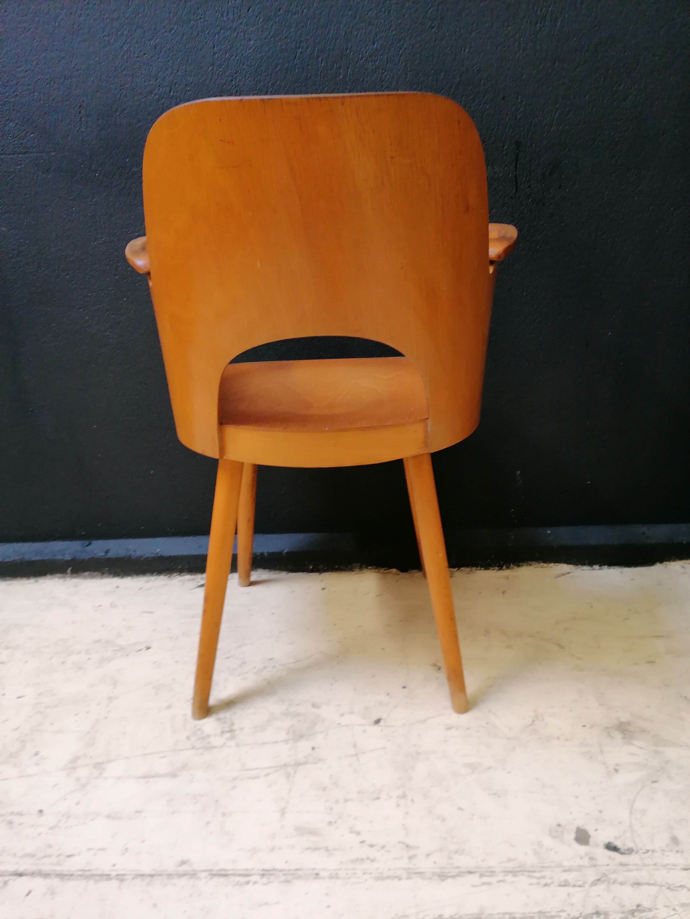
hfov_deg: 51.4
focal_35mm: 27
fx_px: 718
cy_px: 460
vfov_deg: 65.3
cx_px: 345
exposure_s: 1/33.3
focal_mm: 4.75
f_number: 1.8
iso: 320
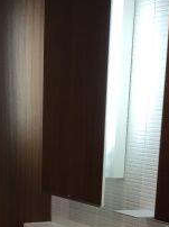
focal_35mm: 92
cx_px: 87
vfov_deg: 19.2
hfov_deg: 16.0
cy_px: 320
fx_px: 600
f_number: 2.2
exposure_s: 1/30
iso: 32
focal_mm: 4.15
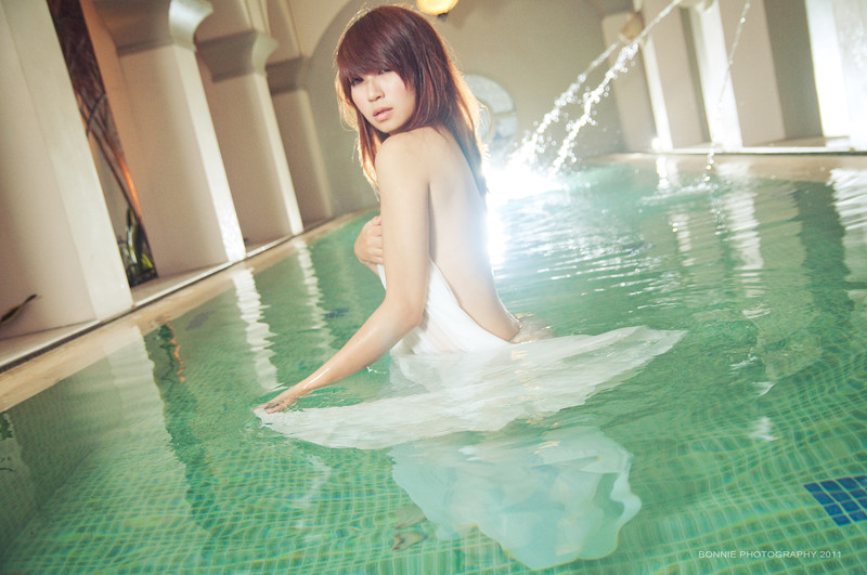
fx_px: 866
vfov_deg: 36.8
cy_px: 288
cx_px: 434
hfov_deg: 53.2
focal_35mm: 36
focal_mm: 24
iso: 200
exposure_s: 1/160
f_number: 2.8
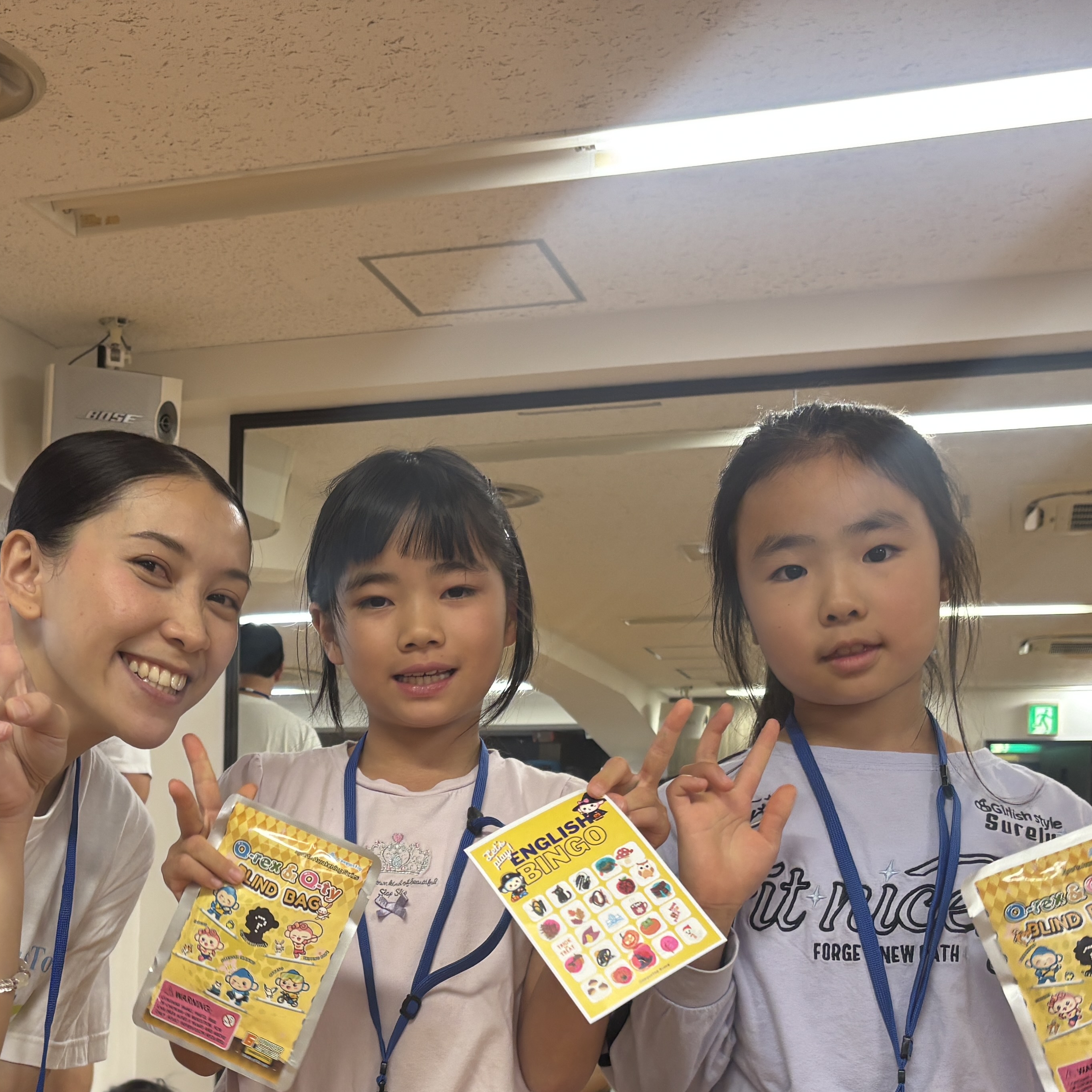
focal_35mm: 48
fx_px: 1713
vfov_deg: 34.5
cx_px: 375
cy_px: 845
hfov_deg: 35.1
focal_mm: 5.96
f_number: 1.6
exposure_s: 1/50
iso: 80
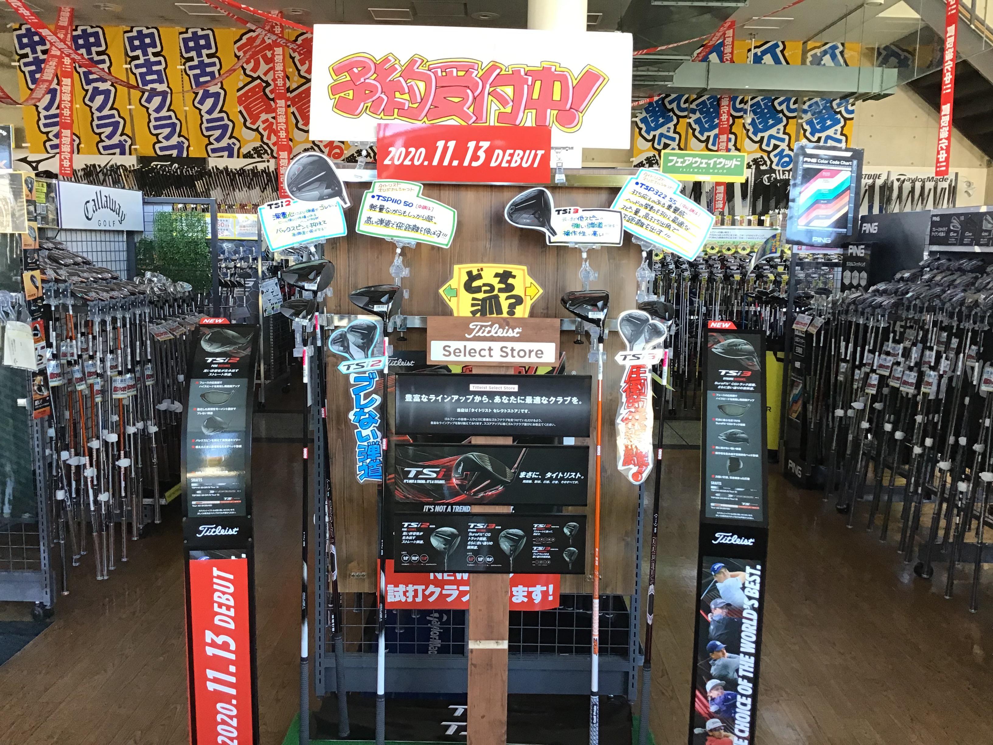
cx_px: 496
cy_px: 372
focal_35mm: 31
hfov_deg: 58.4
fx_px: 889
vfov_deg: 45.4
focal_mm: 3.3
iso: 40
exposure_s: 1/30
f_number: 2.4
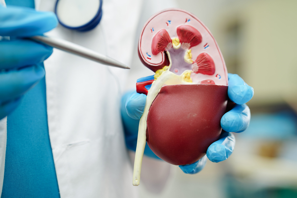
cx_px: 148
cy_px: 99
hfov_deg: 39.6
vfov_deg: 27.0
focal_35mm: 50
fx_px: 412
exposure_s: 1/60
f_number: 2.2
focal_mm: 50
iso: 100
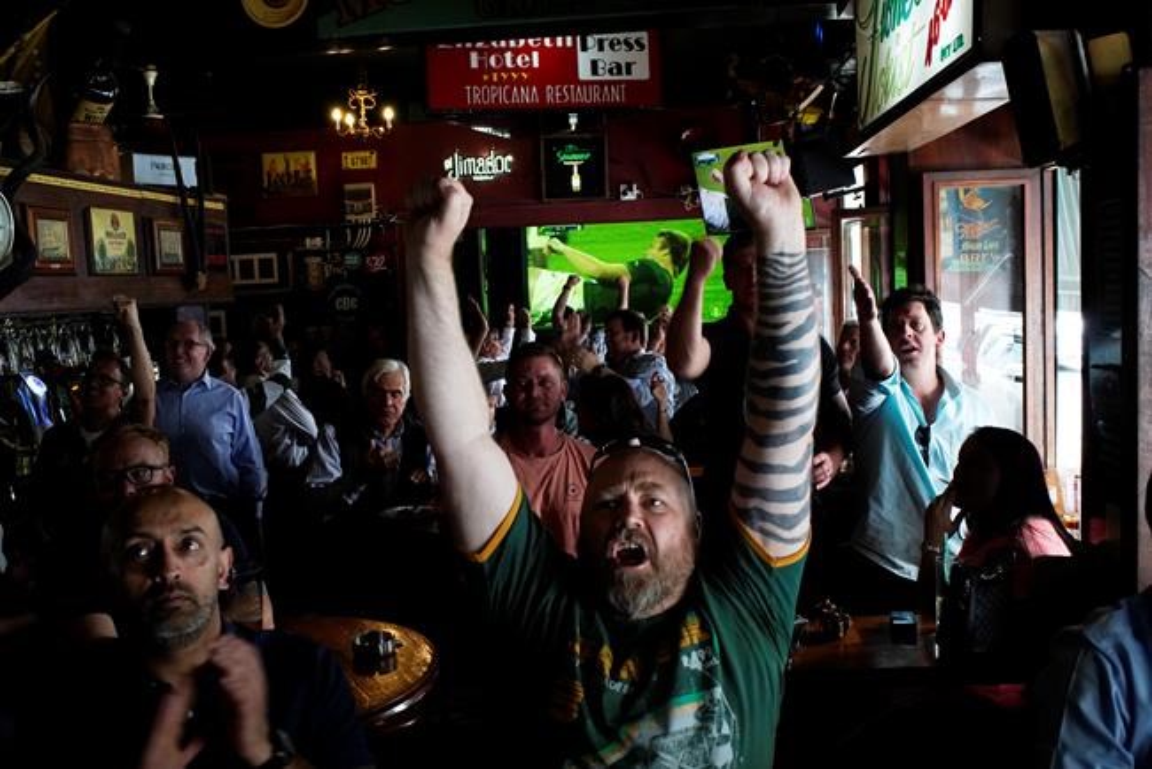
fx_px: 1120
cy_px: 384
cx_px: 576
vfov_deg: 37.9
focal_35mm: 35
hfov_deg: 54.4
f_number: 6.3
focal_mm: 35
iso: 1600
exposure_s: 1/60
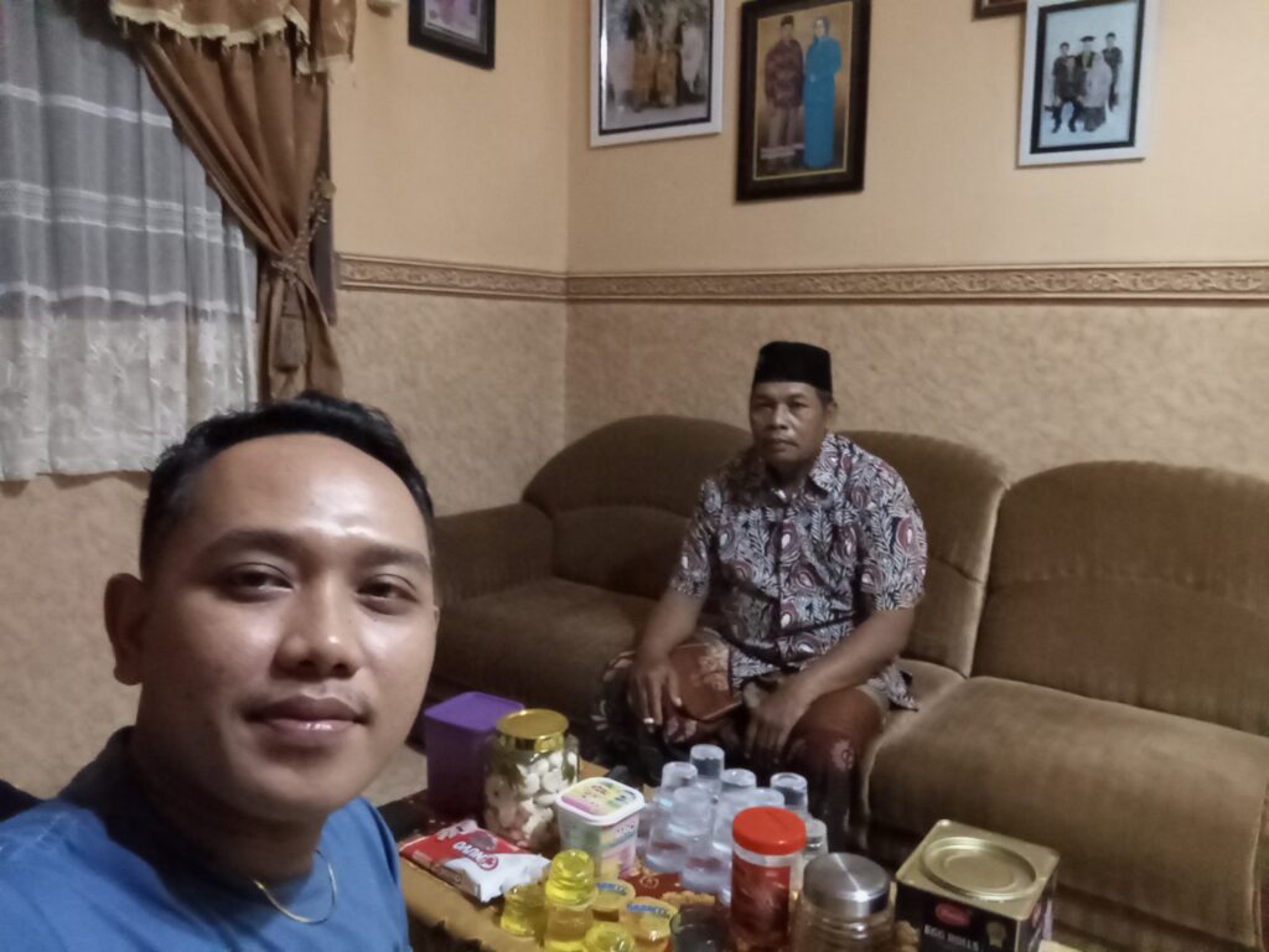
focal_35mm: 26
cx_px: 634
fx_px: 953
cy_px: 476
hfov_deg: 67.3
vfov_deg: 53.1
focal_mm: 2.78
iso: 2343
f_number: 2.05
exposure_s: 1/17.1
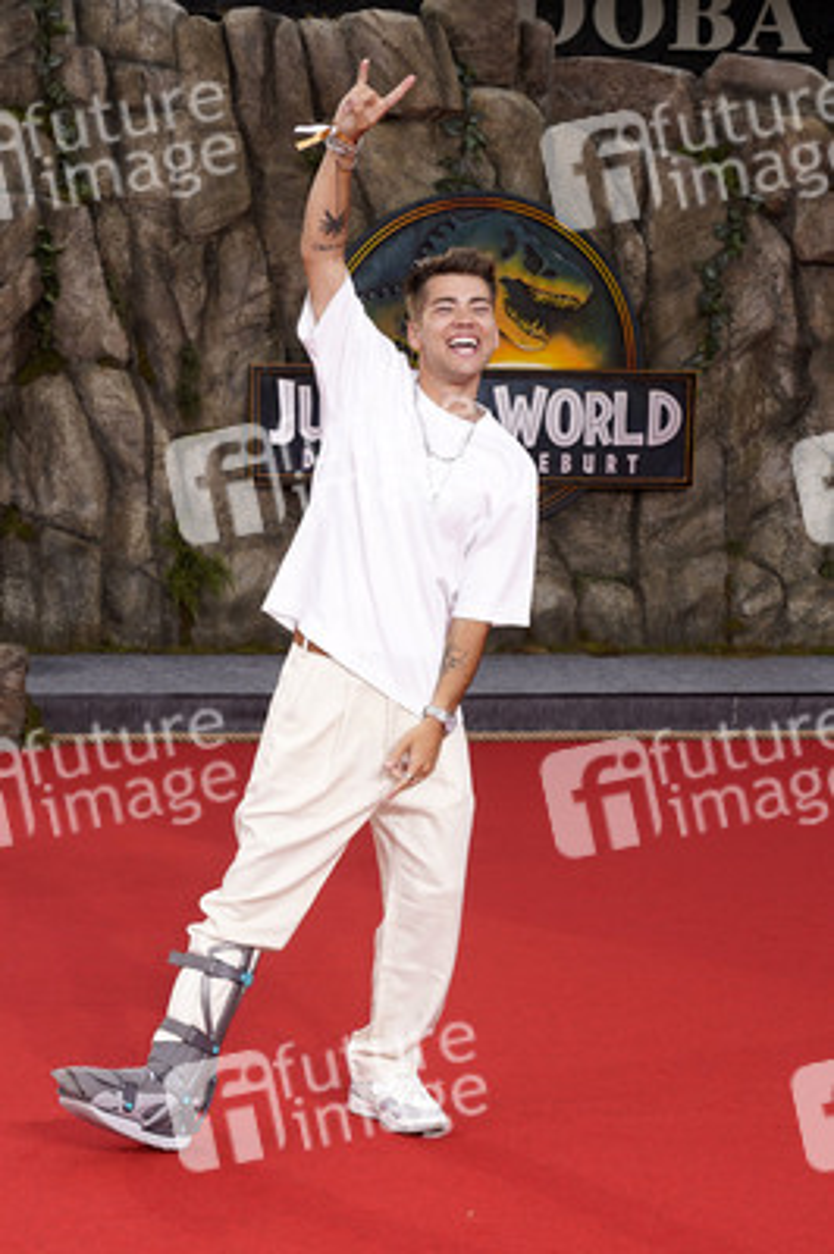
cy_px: 627
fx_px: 1810
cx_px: 417
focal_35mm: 52
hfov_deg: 25.9
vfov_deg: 38.2
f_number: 5.6
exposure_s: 1/160
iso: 100
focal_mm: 52
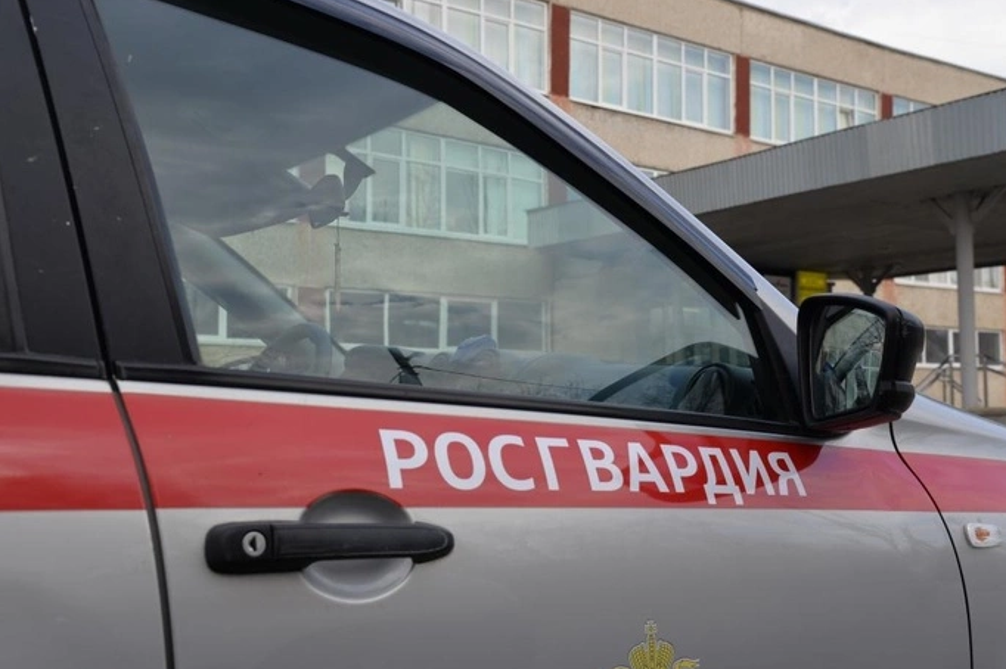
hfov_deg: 49.6
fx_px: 1089
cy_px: 339
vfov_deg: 34.2
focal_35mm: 39
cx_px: 515
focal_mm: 38
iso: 200
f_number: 7.1
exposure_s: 1/200
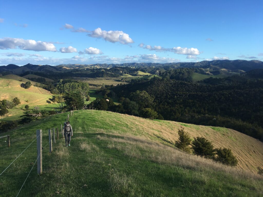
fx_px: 220
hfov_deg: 61.7
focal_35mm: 29
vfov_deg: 48.2
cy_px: 98
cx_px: 132
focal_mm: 4.15
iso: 25
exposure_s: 1/699
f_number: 2.2
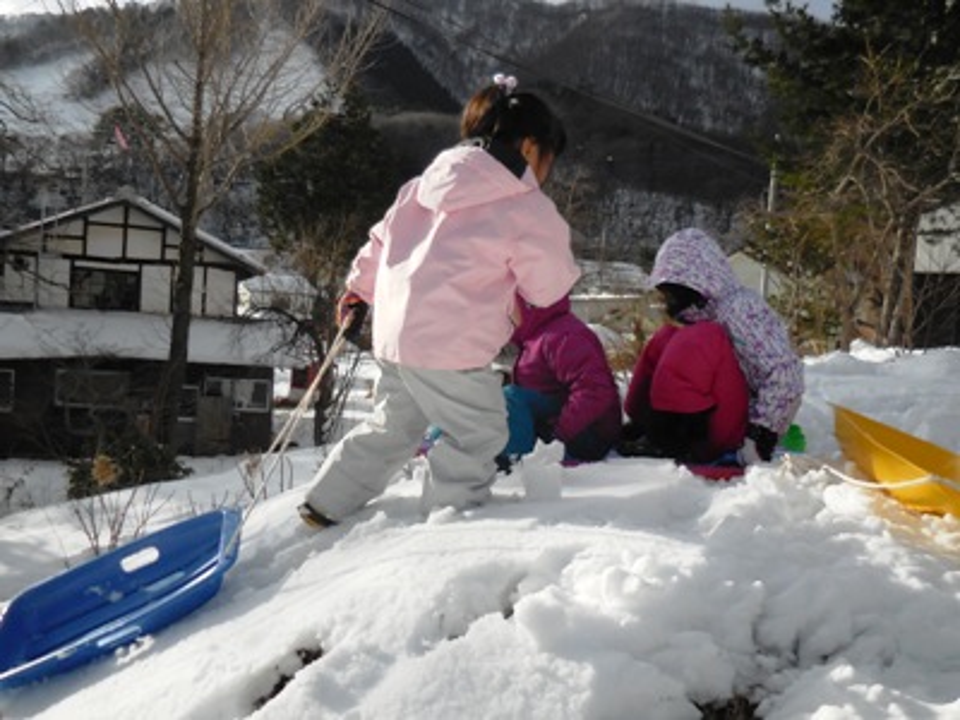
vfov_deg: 42.9
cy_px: 360
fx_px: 915
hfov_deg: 55.4
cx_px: 480
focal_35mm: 33
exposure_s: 1/800
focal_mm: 5.9
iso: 400
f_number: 7.4
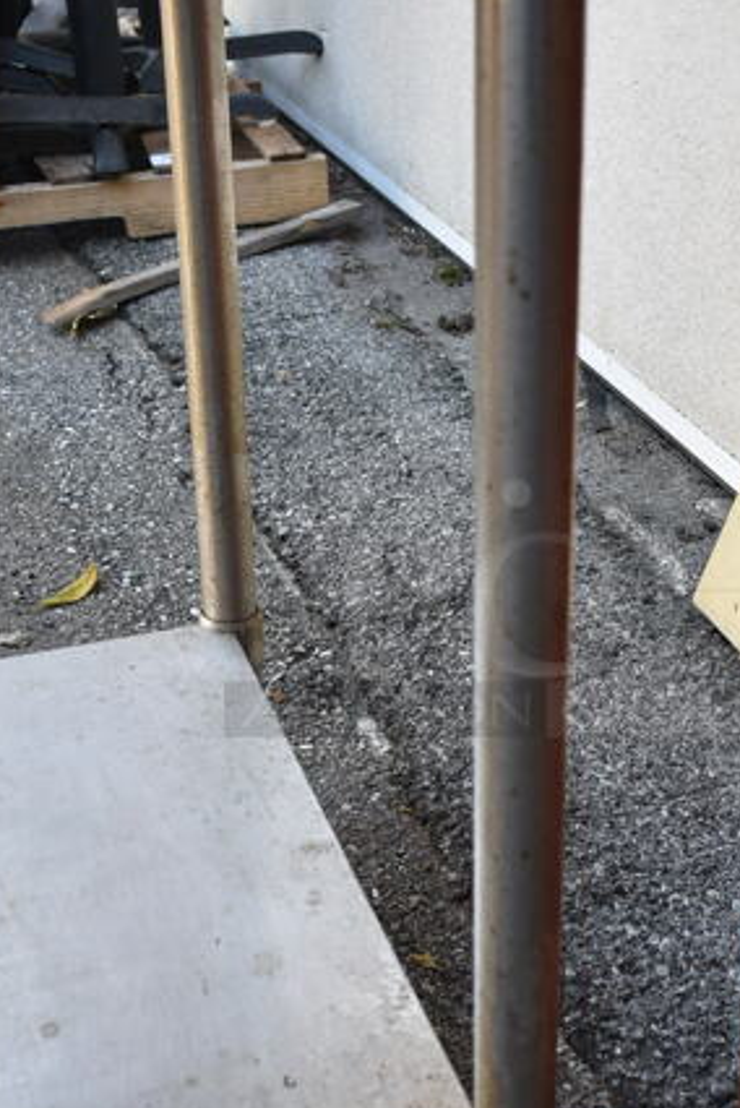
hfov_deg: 23.3
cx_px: 516
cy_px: 601
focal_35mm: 58
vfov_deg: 34.4
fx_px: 1785
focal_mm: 18
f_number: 3.5
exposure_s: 1/30
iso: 100
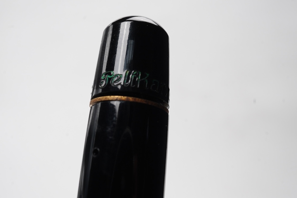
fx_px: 371
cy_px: 99
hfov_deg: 43.6
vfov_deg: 29.9
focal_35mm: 45
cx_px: 148
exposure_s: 1/100
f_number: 20
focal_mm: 30
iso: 400
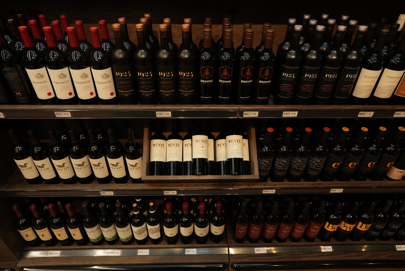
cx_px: 202
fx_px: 270
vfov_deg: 53.2
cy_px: 136
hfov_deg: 73.7
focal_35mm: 24
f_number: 8
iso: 2000
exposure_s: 1/160
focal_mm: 24
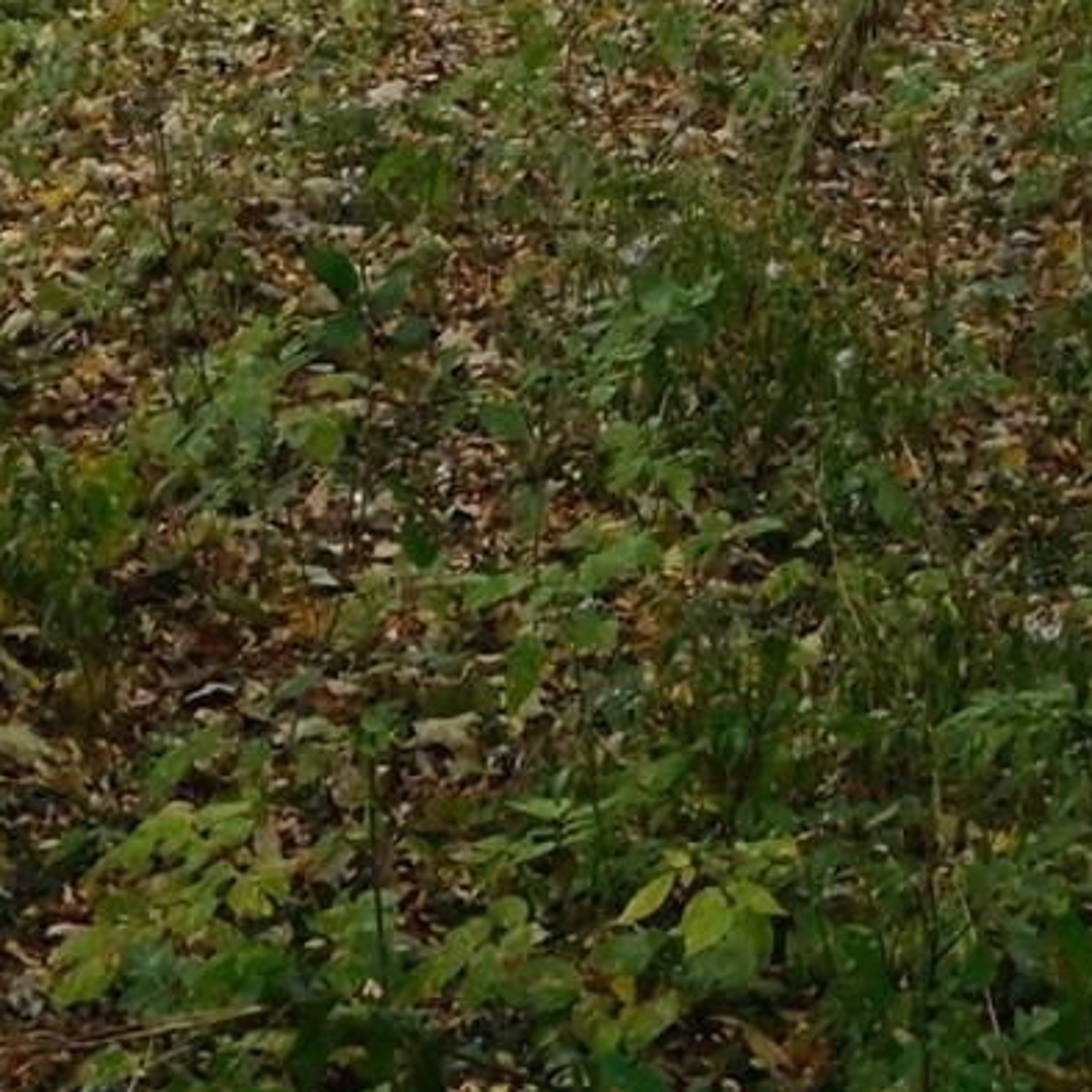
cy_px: -416
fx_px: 4319
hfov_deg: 14.4
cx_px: 654
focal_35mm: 121
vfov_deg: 13.7
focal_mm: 6.3
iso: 280
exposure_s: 1/30
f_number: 3.5
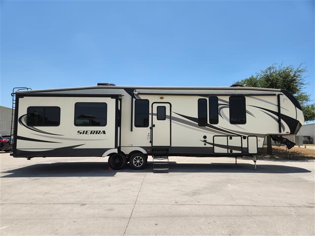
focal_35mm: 23
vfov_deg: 58.9
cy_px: 118
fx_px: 209
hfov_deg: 73.9
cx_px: 158
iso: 20
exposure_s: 1/1751
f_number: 1.8
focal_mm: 5.4
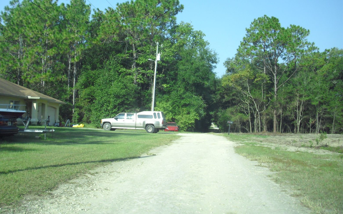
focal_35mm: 41
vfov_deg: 31.2
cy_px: 96
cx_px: 169
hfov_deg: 48.2
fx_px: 383
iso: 100
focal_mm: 6.2
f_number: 8
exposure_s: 1/125
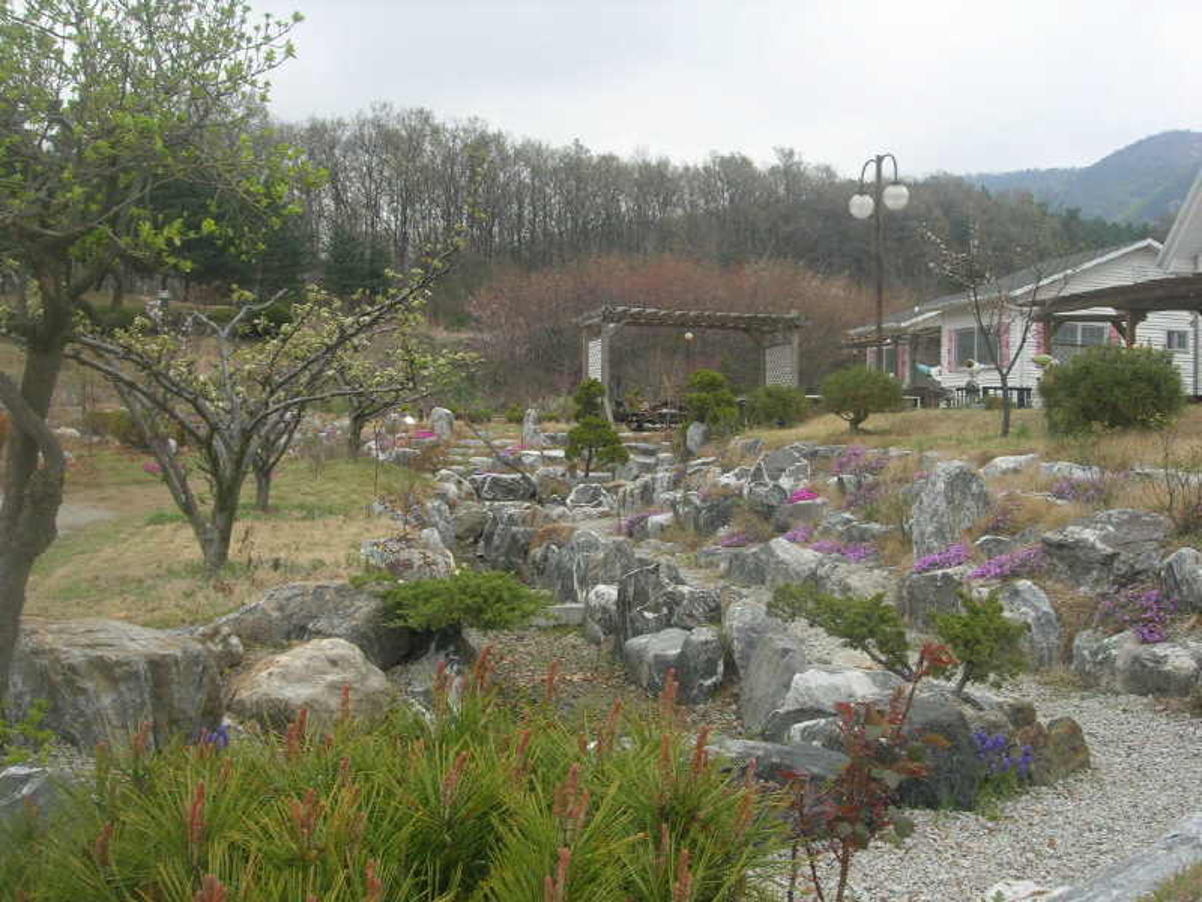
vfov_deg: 37.7
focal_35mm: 38
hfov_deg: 49.0
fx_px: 1320
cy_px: 451
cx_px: 601
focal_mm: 7.8
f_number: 4.8
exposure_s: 1/110
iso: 64
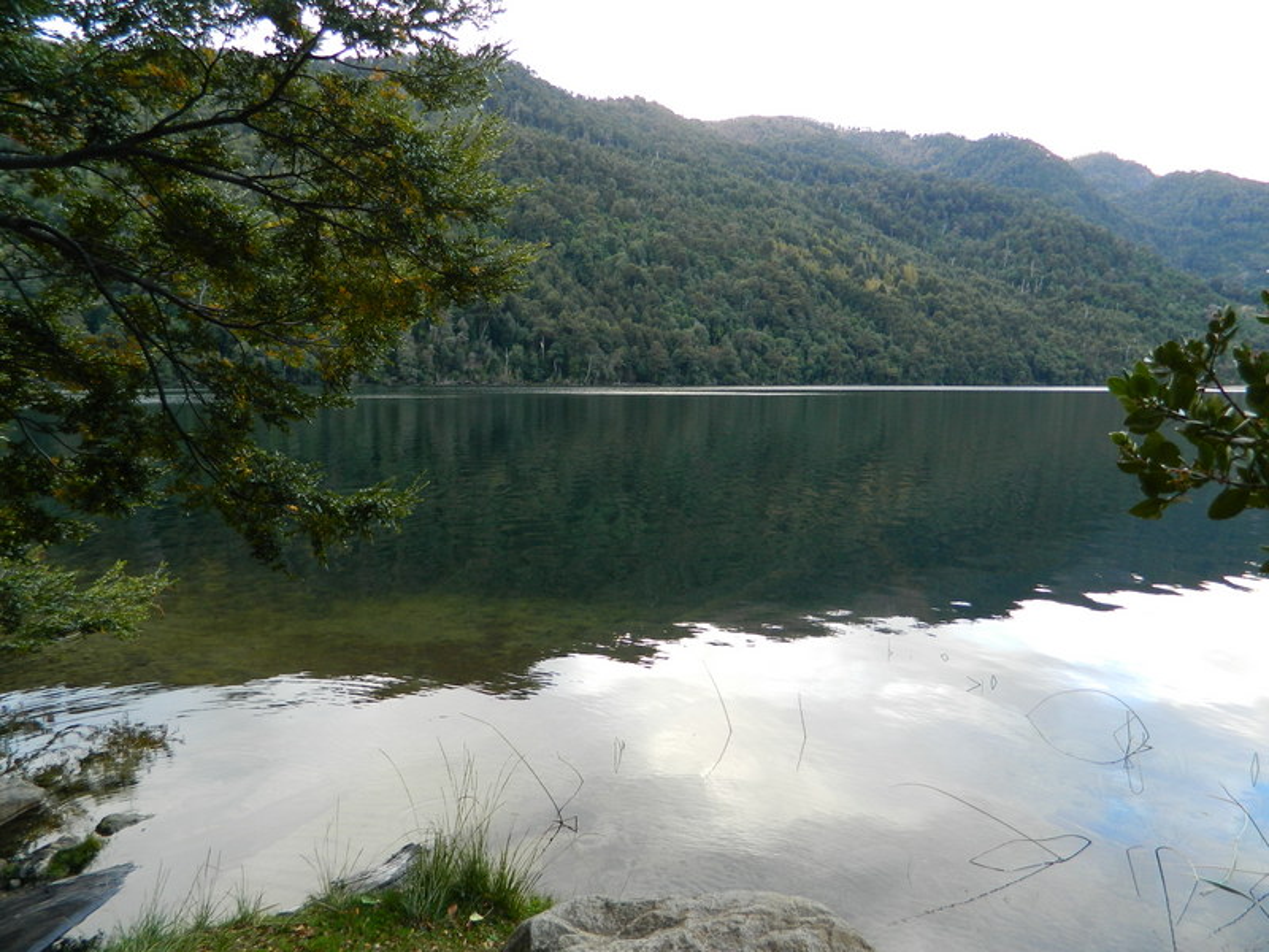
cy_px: 476
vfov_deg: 54.9
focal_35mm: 25
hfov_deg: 69.4
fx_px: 916
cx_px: 634
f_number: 3.1
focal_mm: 4.5
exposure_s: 1/30
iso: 80
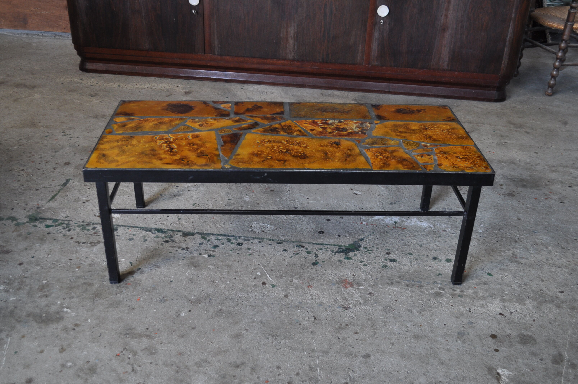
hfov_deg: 49.6
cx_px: 289
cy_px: 192
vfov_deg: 34.1
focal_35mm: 39
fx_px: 625
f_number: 4.2
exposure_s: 1/60
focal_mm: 26
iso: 500
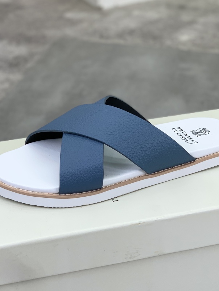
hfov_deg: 15.9
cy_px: 158
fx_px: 784
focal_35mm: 93
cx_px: 120
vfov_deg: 21.1
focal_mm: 6
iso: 16
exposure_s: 1/114
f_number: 2.4
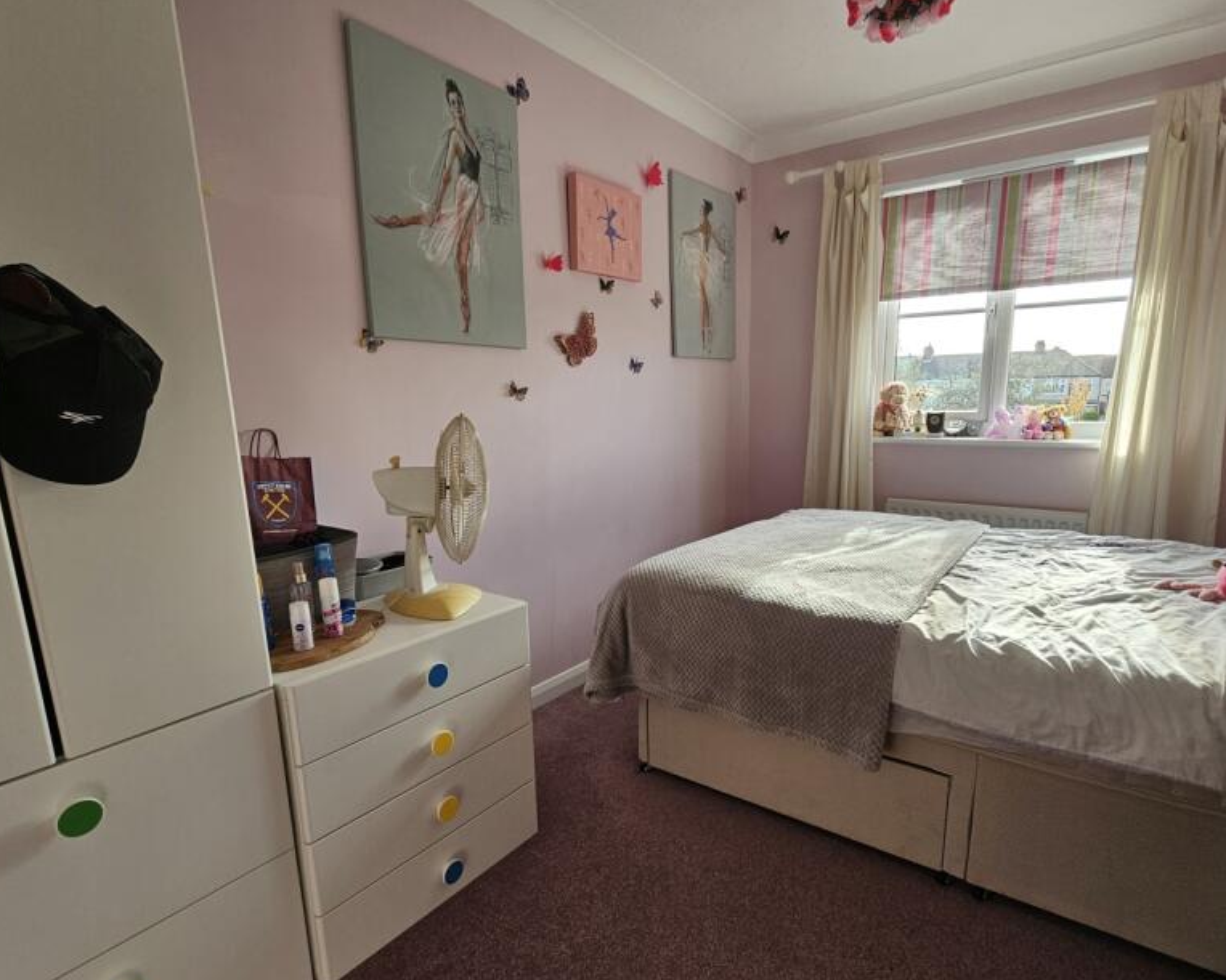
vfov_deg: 76.8
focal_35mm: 17
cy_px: 533
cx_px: 648
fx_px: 617
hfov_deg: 89.6
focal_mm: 2.2
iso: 50
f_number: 2.2
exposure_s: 1/100
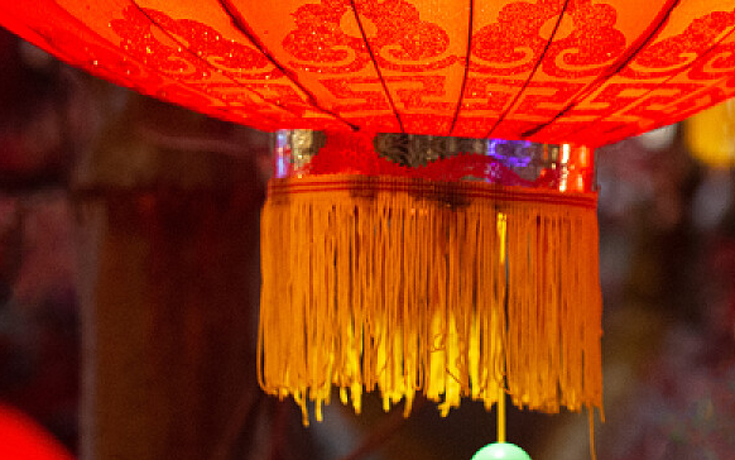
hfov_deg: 7.2
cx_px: 734
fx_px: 5790
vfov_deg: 4.5
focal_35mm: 289
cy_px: -70
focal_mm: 86
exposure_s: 1/160
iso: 2000
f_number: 3.2
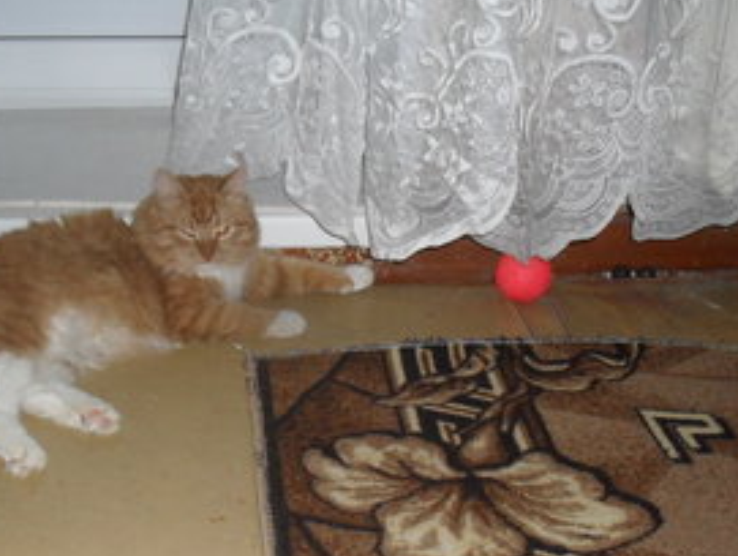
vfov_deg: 26.0
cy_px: 365
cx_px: 289
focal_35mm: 56
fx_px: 1195
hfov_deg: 34.2
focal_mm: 6.3
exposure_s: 1/45
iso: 200
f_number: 2.8
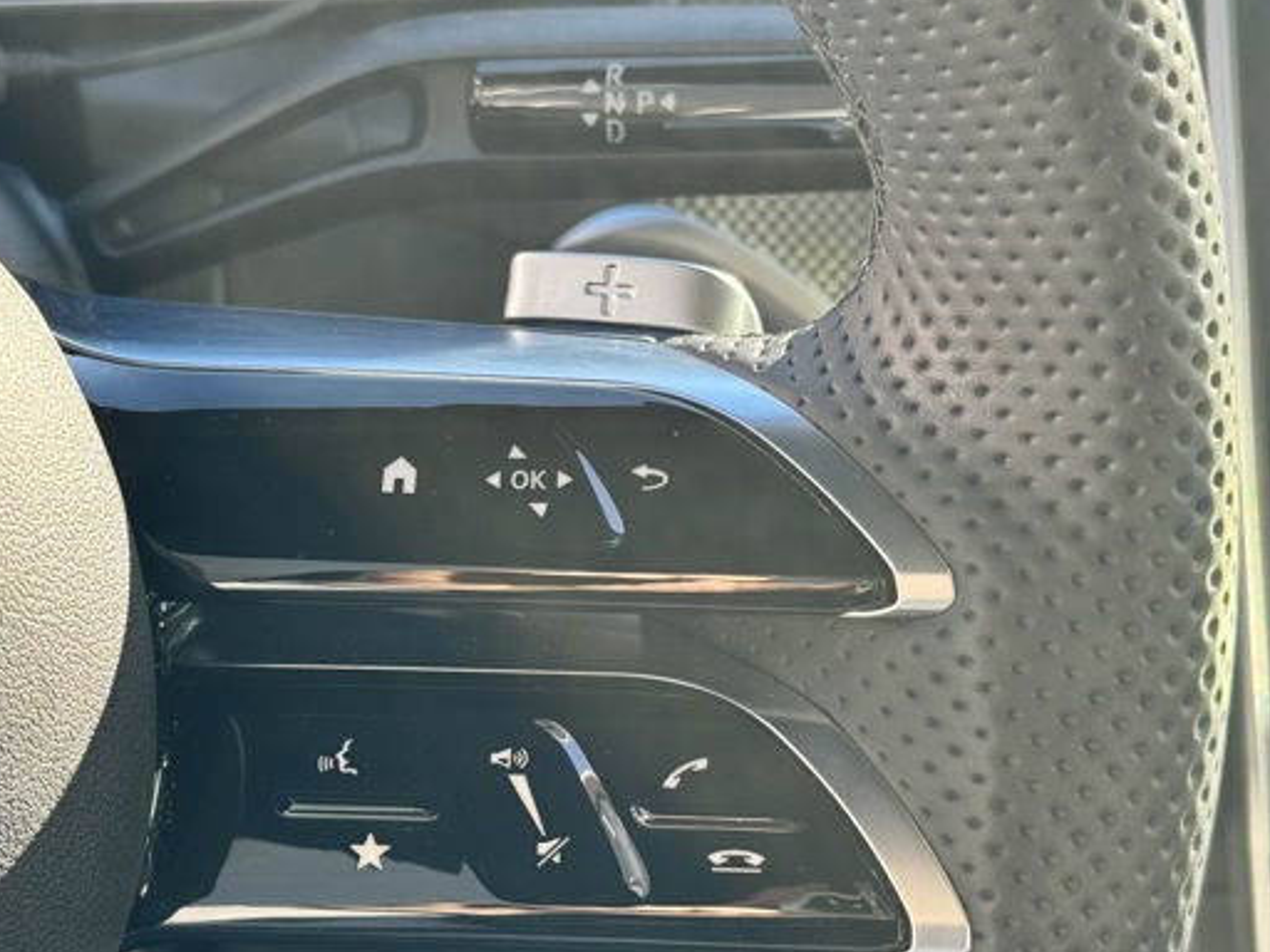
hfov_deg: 25.9
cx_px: 437
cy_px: 446
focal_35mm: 75
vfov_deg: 19.6
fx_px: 2752
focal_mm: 6.76
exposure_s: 1/372
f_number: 1.78
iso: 64
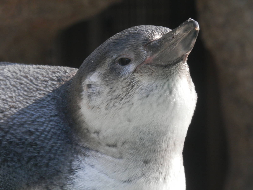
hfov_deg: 6.0
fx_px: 2427
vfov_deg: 4.5
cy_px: 95
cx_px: 126
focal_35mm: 332
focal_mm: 59.3
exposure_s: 1/60
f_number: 6.7
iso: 200
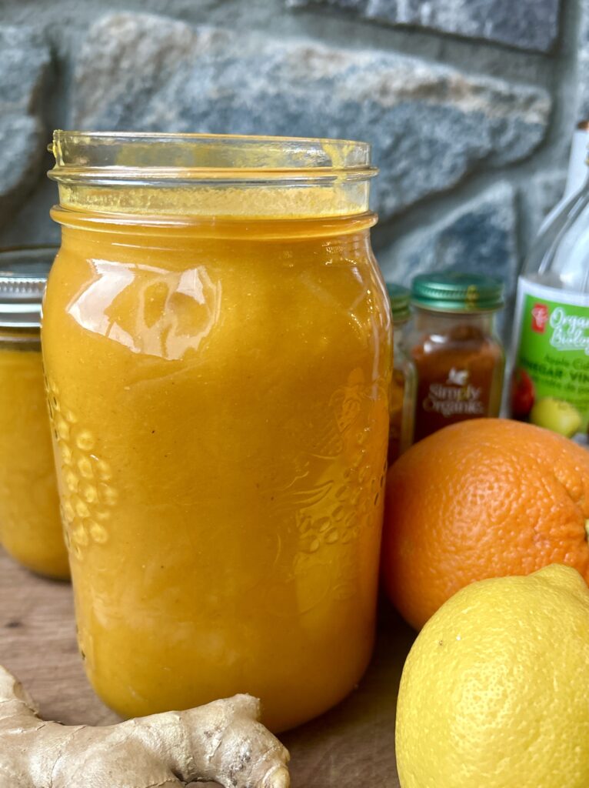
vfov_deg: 67.4
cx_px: 294
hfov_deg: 53.0
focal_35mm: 26
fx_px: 591
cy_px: 394
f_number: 1.5
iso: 250
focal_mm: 5.7
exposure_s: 1/60
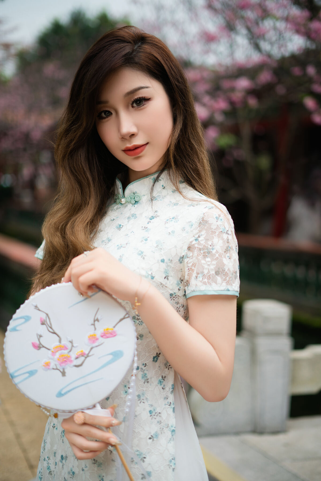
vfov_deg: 39.6
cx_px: 160
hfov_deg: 27.0
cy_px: 240
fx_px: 668
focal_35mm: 50
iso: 100
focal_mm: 50
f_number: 1.8
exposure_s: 1/320
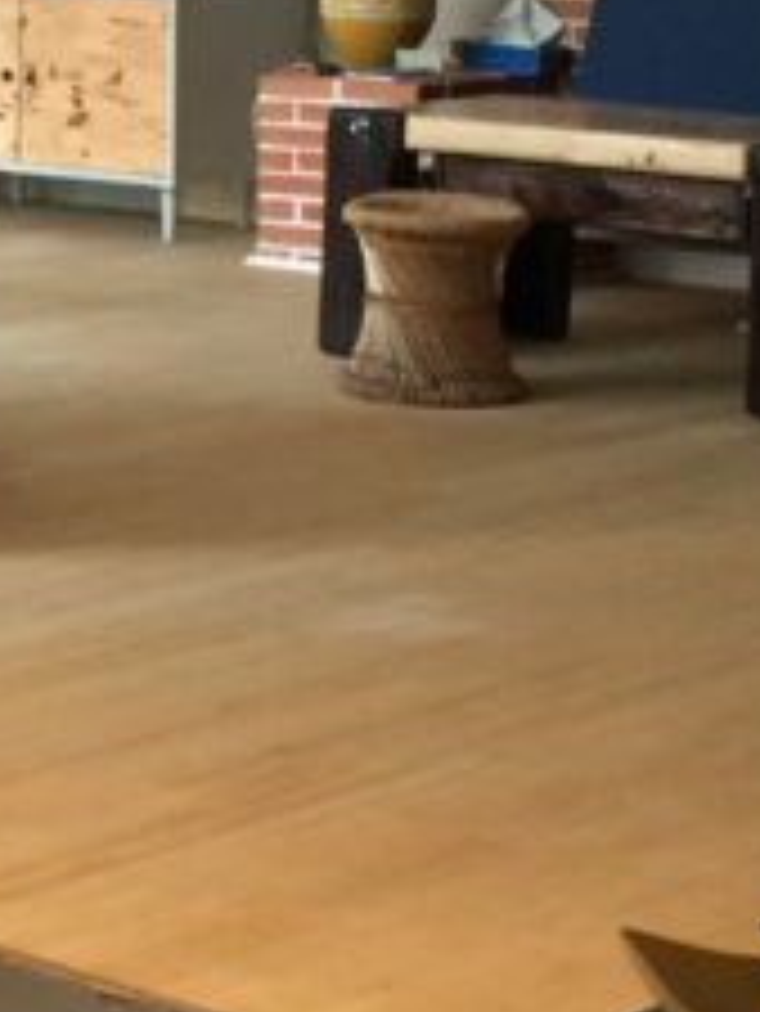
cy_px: 157
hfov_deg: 11.0
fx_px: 3860
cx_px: -184
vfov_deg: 14.8
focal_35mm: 132
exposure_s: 1/8
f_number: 2.2
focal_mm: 4.15
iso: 125
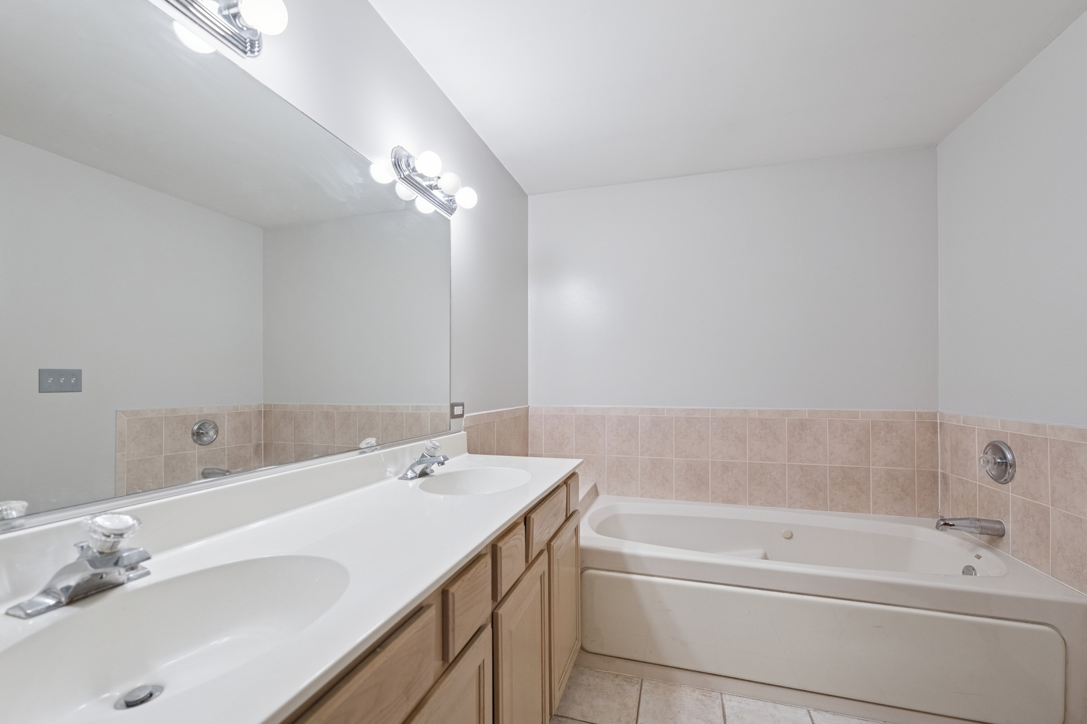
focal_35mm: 14
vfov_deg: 81.2
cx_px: 544
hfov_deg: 104.3
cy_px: 362
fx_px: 423
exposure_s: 1/160
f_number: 4
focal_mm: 14
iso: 2000
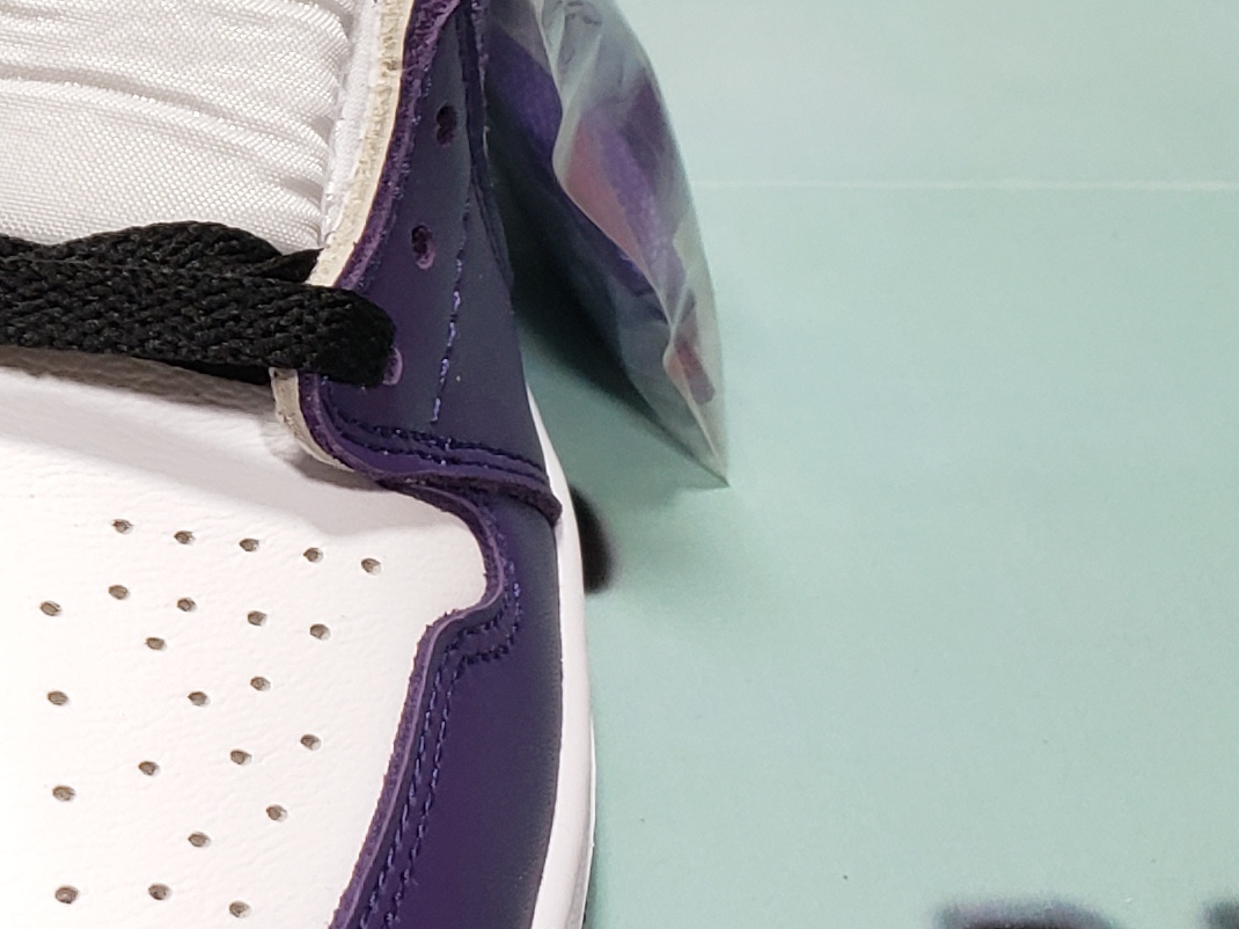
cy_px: 175
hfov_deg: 18.2
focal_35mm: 98
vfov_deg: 15.0
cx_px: -537
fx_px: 3507
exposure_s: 1/100
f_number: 1.5
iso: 80
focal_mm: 4.3
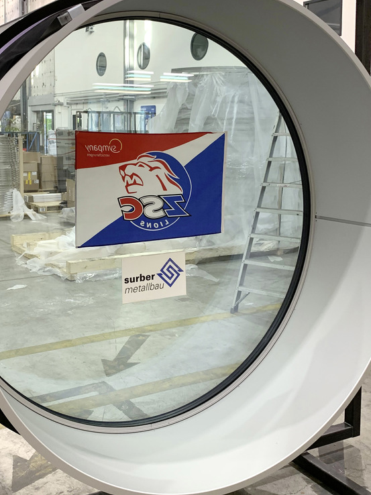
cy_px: 249
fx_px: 586
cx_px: 153
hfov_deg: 35.0
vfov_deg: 45.8
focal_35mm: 41
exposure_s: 1/60
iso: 100
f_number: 1.8
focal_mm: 4.25
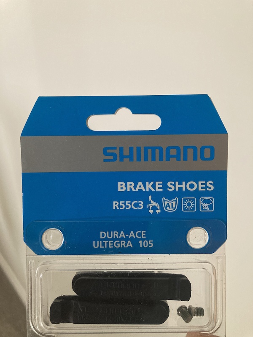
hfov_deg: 49.7
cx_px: 126
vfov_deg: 63.4
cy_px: 168
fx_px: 273
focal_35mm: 28
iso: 320
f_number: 1.8
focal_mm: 3.99
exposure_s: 1/42
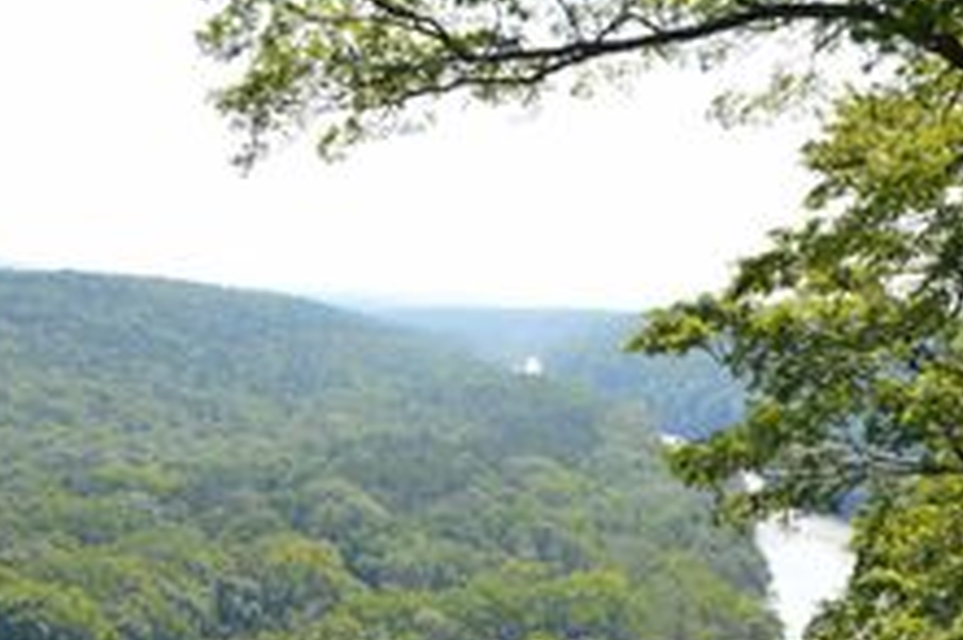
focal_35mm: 61
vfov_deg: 22.2
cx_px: 545
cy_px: 309
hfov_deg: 32.9
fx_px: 1630
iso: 100
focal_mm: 18
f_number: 7.1
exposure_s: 1/200
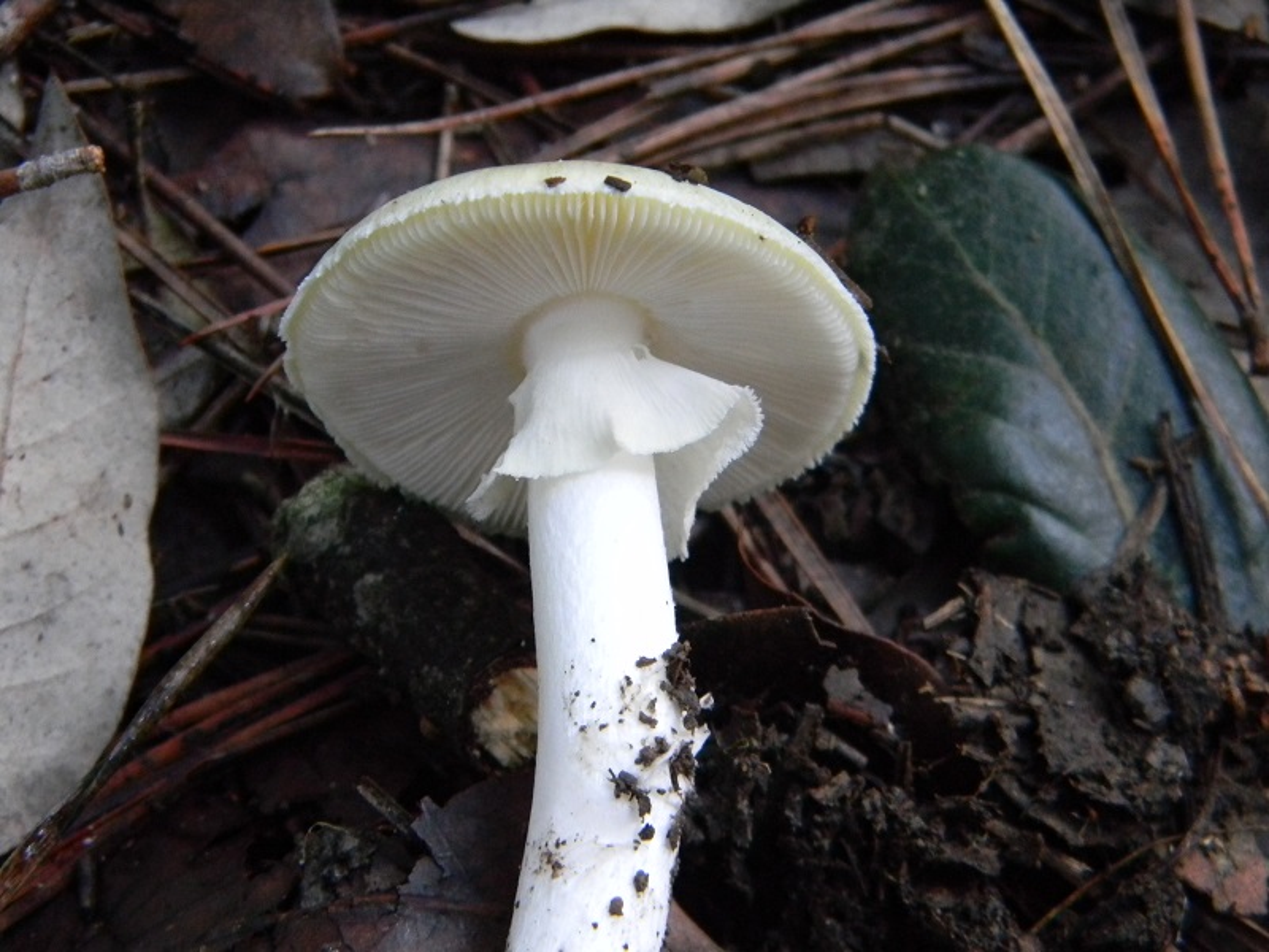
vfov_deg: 17.8
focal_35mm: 83
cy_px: 476
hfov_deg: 23.6
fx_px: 3043
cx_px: 634
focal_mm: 15.1
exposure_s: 1/14.8
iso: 400
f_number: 4.5
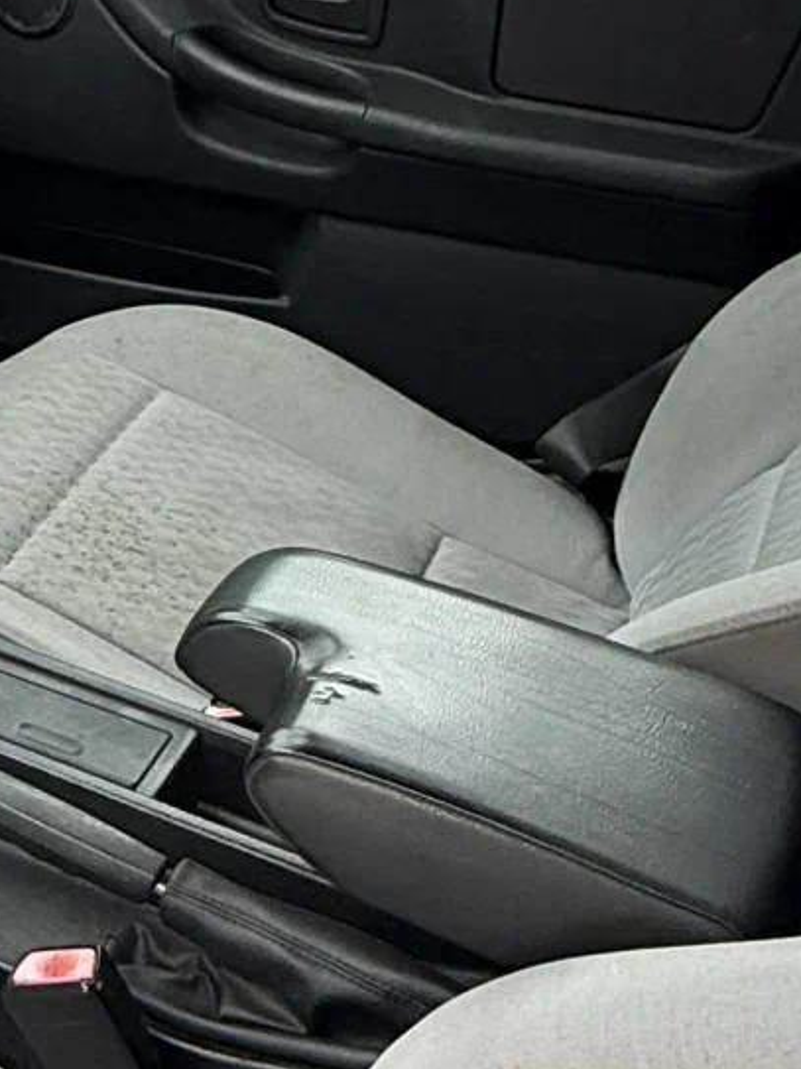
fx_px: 2037
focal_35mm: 66
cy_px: 283
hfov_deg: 20.0
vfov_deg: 29.0
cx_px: -299
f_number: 2.2
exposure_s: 1/99
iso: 100
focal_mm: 2.22
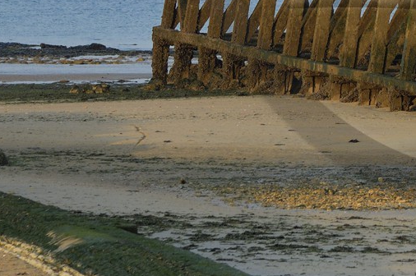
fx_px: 6567
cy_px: -126
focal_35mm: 569
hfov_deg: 3.6
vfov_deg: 2.4
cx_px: 517
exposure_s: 1/125
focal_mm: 120
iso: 100
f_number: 4
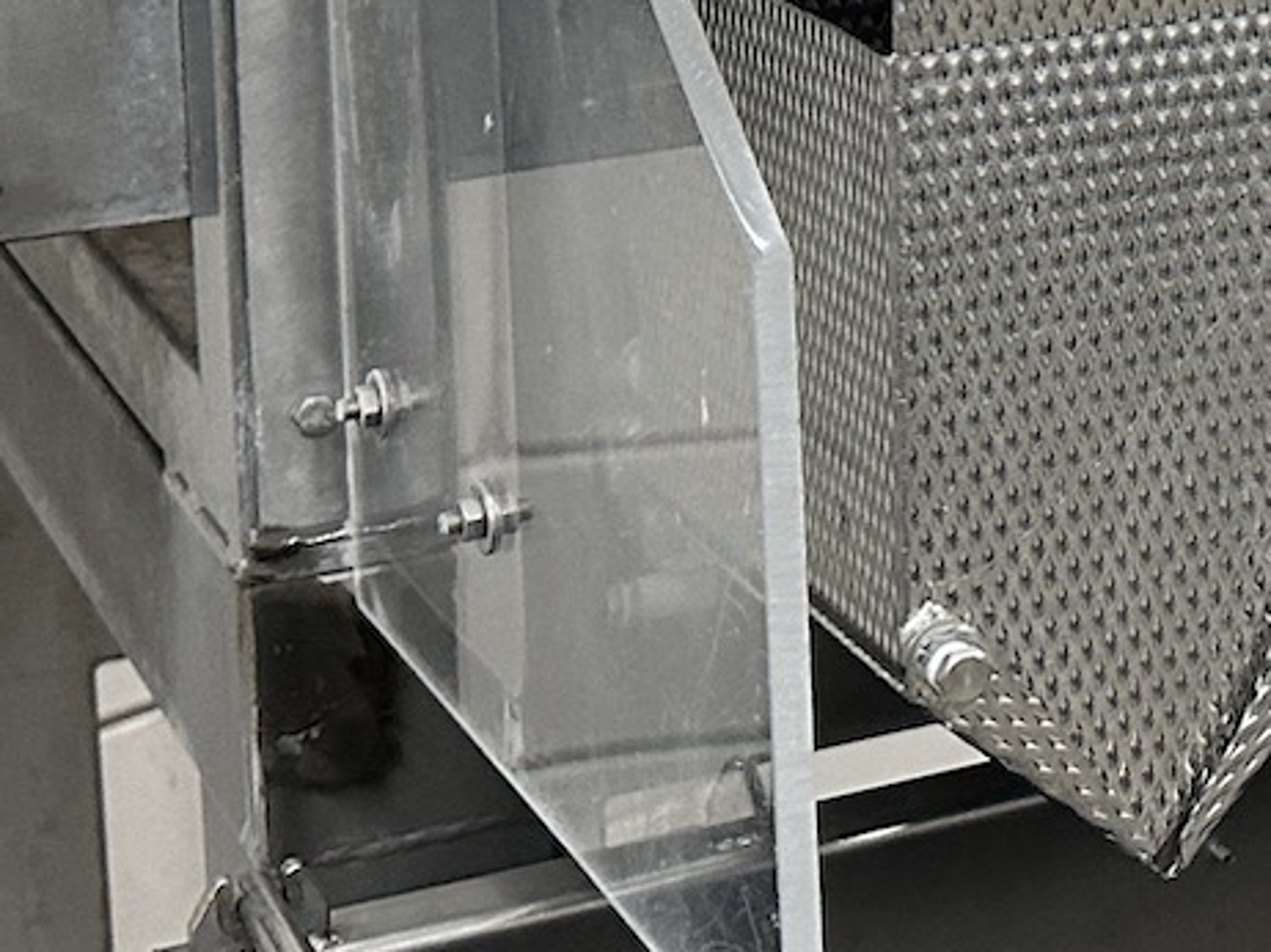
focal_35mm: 104
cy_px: -237
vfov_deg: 13.7
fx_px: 3817
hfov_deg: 17.4
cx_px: 1802
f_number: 1.78
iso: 320
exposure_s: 1/50
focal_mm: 6.86
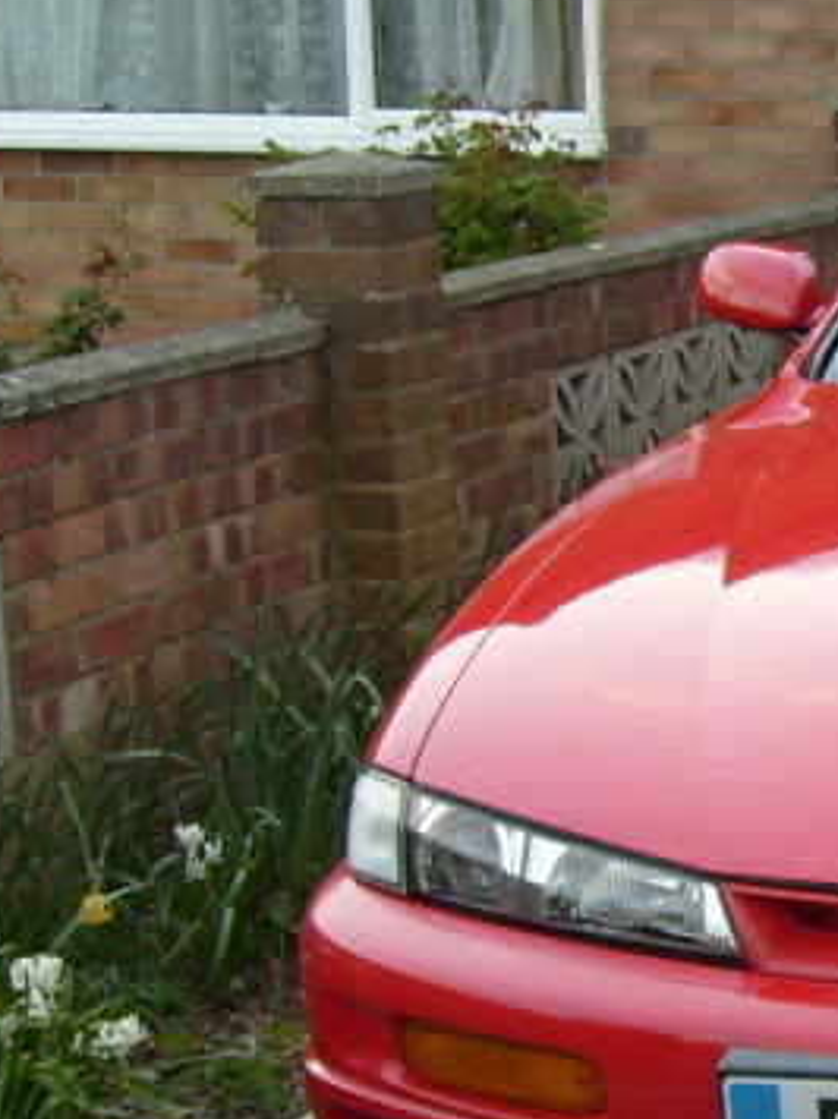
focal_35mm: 101
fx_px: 3262
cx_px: 1364
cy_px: 807
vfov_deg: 19.3
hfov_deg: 13.5
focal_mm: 5.8
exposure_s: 1/90
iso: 100
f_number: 2.8
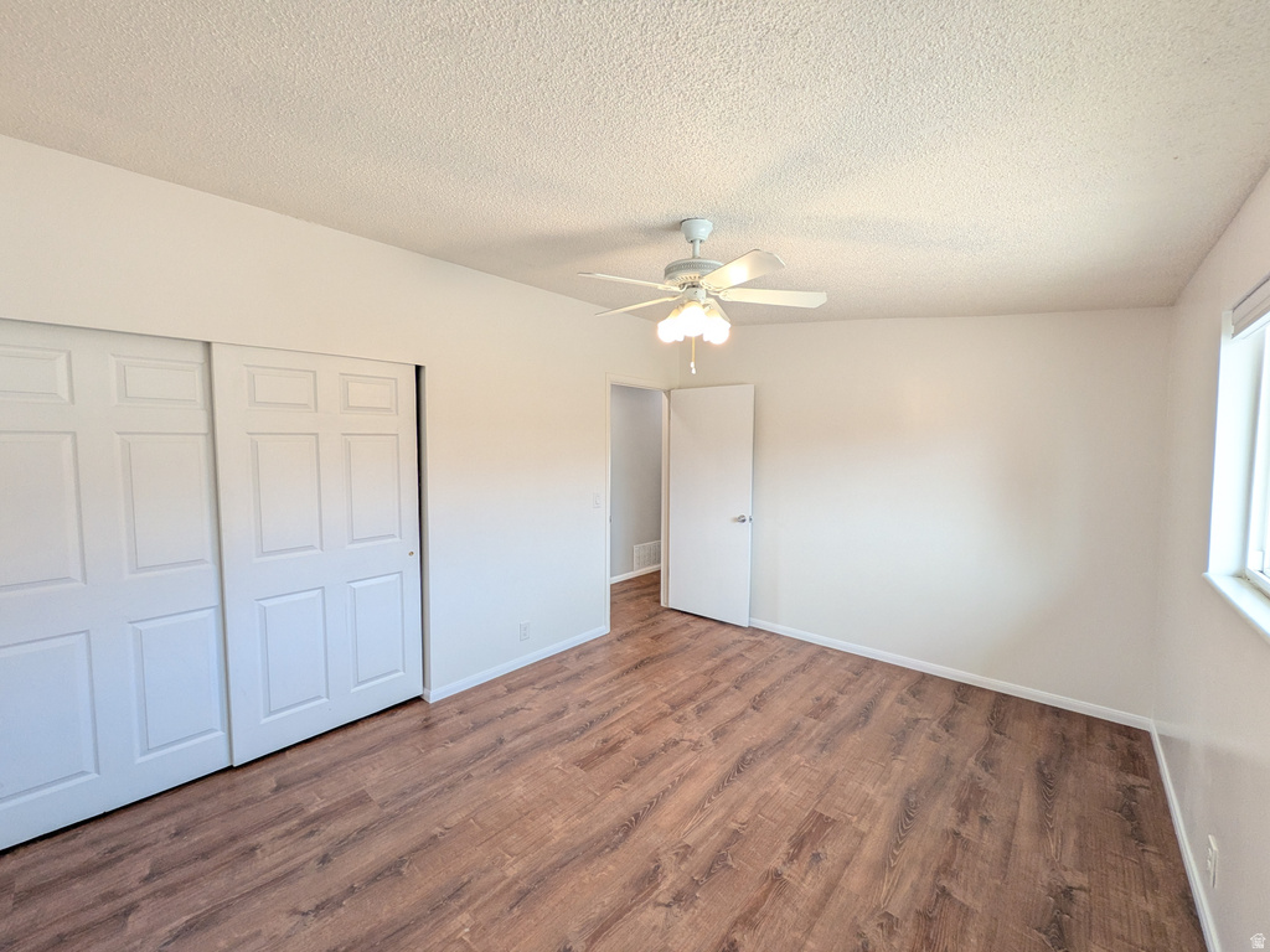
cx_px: 635
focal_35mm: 14
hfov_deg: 102.1
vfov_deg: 85.7
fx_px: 514
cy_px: 476
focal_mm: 1.83
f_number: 2.2
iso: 97
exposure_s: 1/60
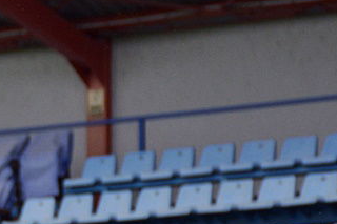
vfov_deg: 2.6
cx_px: -365
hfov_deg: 3.9
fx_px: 4934
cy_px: 350
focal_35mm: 527
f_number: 5
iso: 500
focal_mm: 75
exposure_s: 1/1000
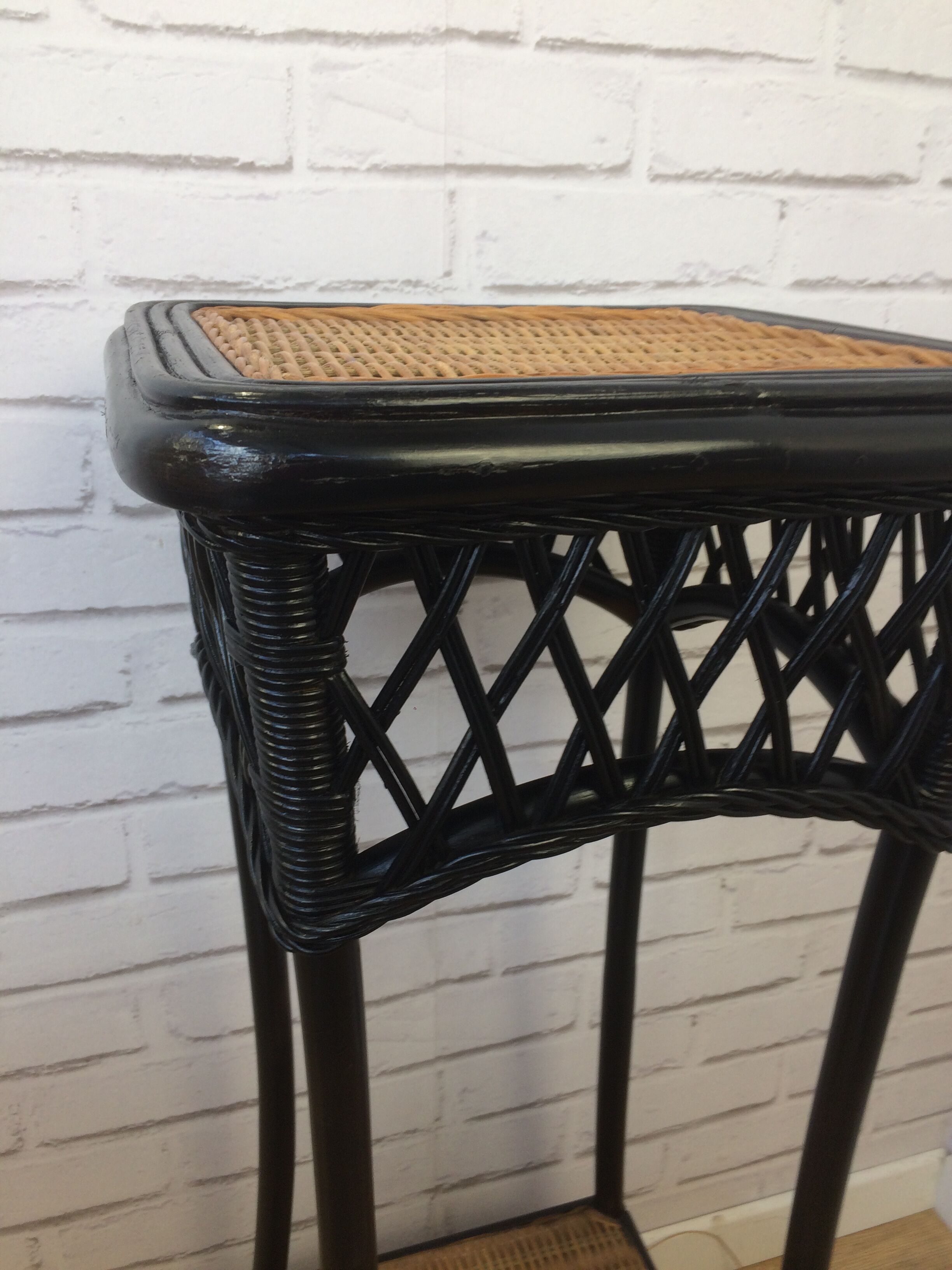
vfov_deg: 61.7
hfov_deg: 48.2
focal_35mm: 29
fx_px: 1063
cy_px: 635
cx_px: 476
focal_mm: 4.15
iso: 50
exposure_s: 1/50
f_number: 2.2
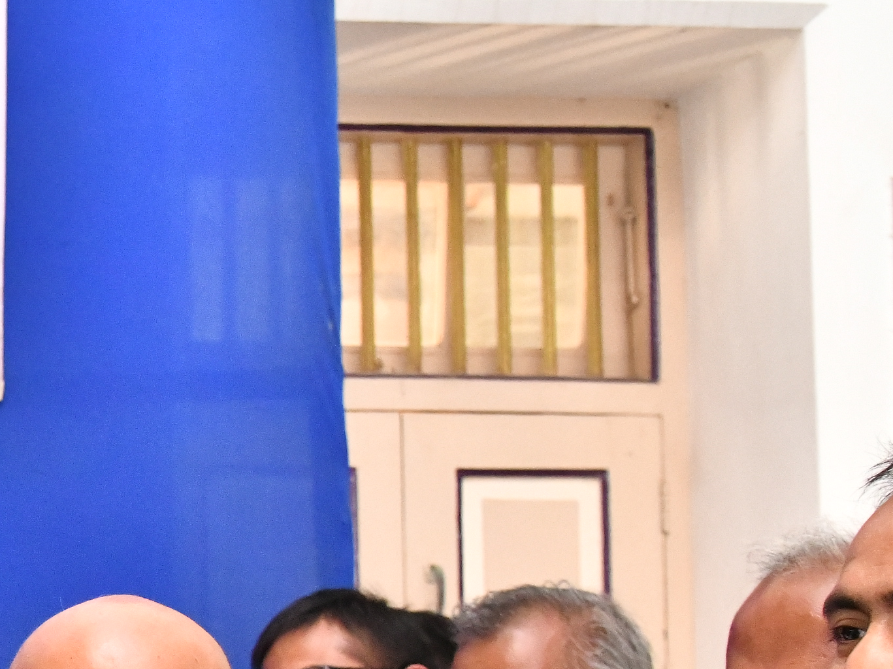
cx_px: -438
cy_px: 521
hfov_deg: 19.1
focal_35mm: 90
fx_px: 2322
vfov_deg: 16.3
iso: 8000
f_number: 5
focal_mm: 31
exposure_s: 1/320
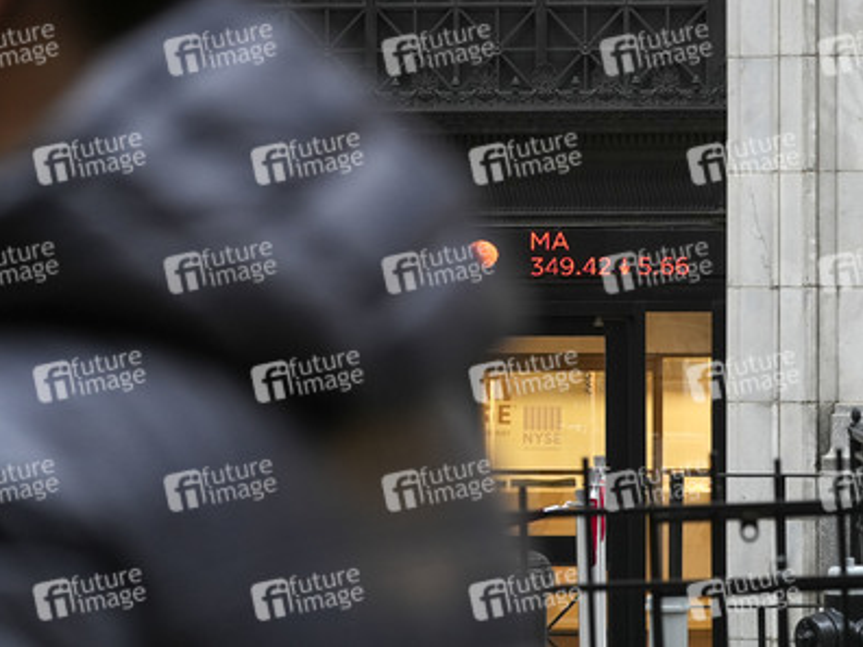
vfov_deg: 9.6
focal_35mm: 154
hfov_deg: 12.8
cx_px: 466
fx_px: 3839
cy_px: 322
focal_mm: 141
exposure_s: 1/200
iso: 4000
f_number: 6.3
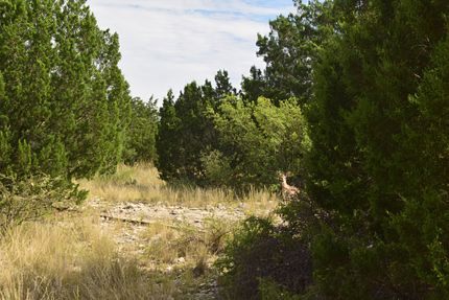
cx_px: 224
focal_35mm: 78
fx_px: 973
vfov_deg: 17.5
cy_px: 150
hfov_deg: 26.0
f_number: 10
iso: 400
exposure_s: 1/320
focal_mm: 52
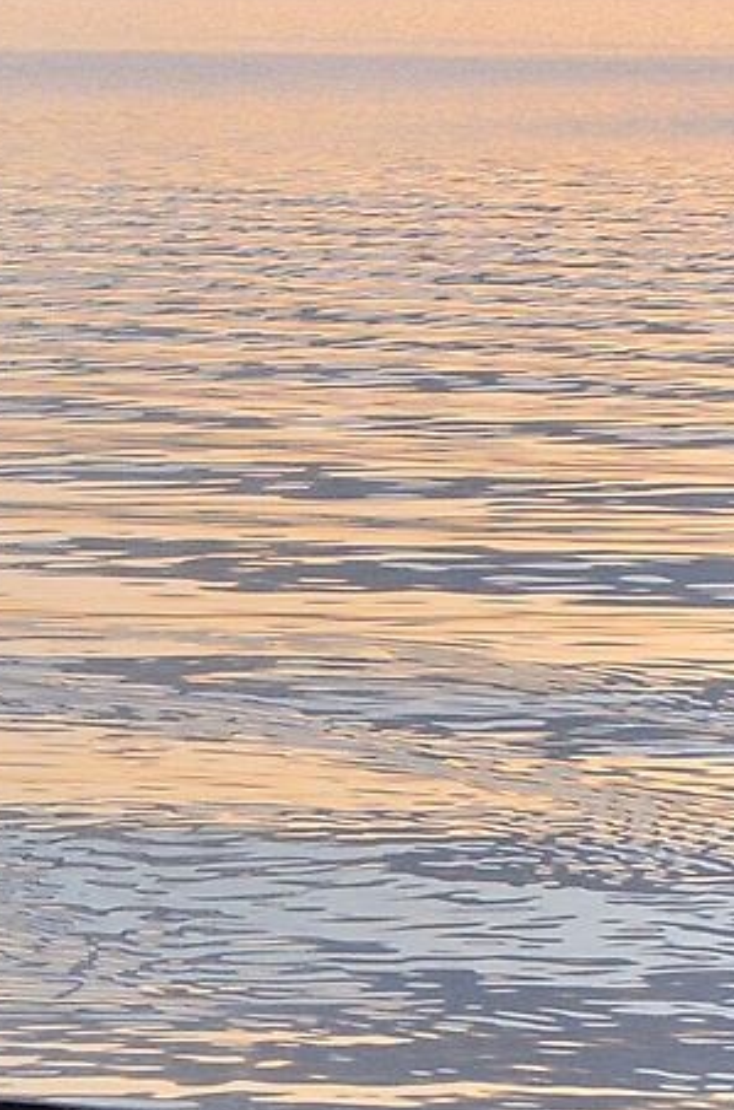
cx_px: -638
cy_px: 440
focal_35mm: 223
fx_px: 6856
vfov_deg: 9.2
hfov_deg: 6.0
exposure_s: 1/200
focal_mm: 28
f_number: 9
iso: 400
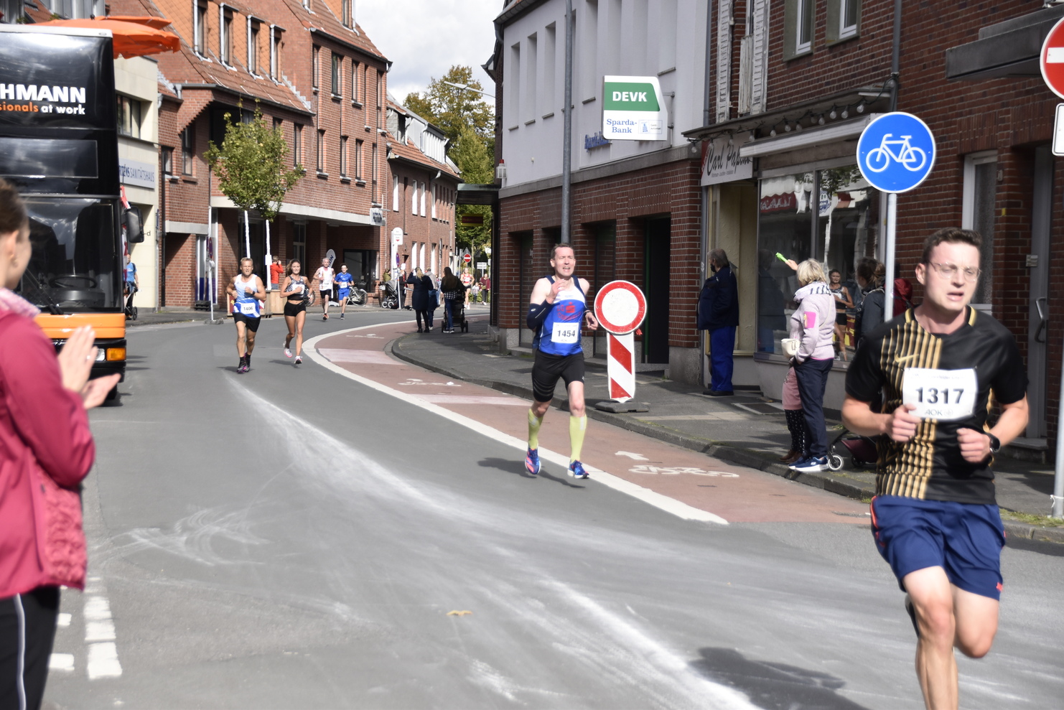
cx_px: 532
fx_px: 2749
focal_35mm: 93
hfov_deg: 21.9
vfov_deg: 14.7
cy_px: 355
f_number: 5.3
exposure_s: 1/1250
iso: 400
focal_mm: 62
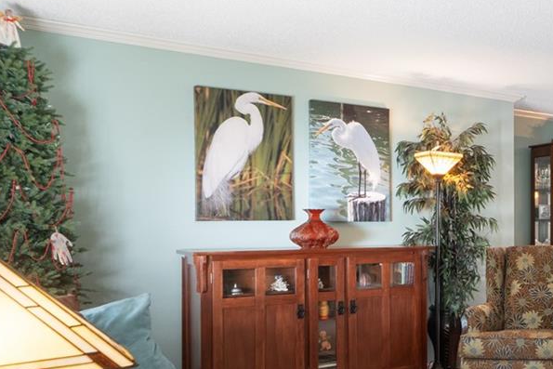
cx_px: 646
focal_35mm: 43
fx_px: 661
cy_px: 244
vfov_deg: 31.0
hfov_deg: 36.3
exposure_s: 1
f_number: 9
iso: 1000
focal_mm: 16
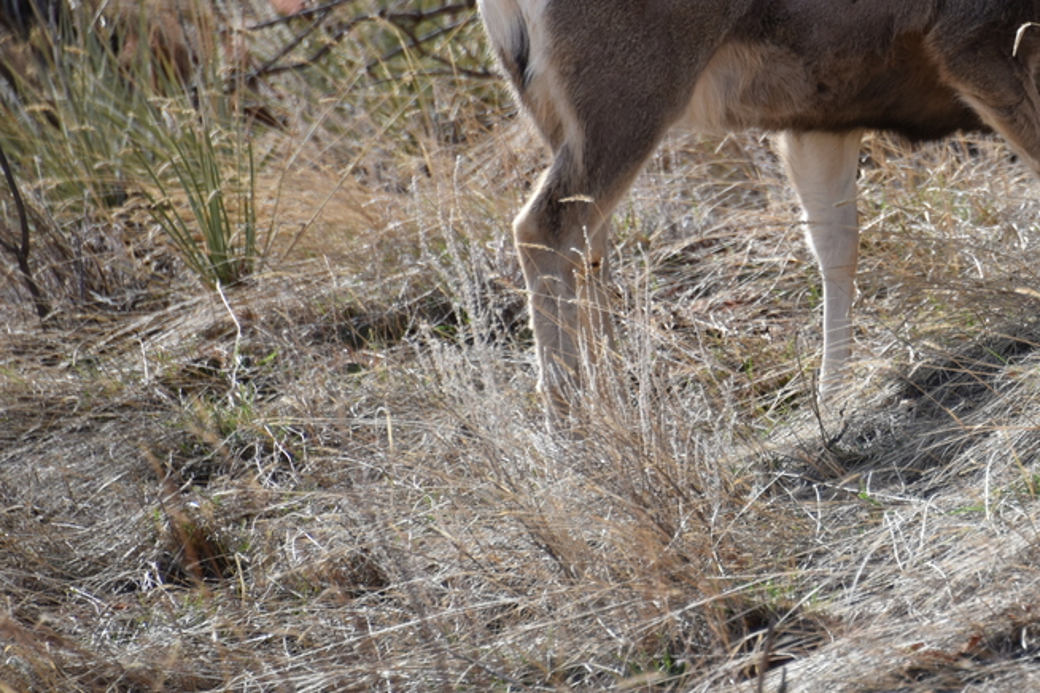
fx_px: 16956
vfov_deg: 2.3
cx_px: 921
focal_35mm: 587
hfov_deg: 3.5
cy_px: 97
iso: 250
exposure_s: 1/640
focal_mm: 300
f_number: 5.6
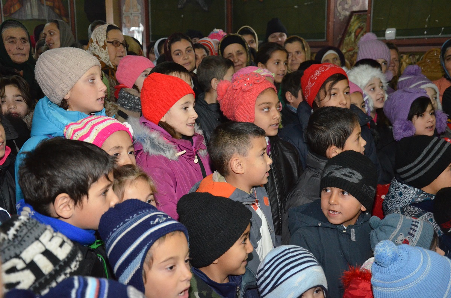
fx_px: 637
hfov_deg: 39.0
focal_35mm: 51
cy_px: 149
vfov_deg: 26.3
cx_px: 226
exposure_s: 1/60
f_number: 4.2
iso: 3200
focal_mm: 34
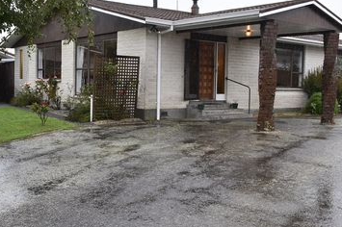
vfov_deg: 29.4
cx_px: 160
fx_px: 433
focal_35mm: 46
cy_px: 106
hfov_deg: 43.0
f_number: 6.3
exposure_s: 1/160
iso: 400
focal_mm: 23
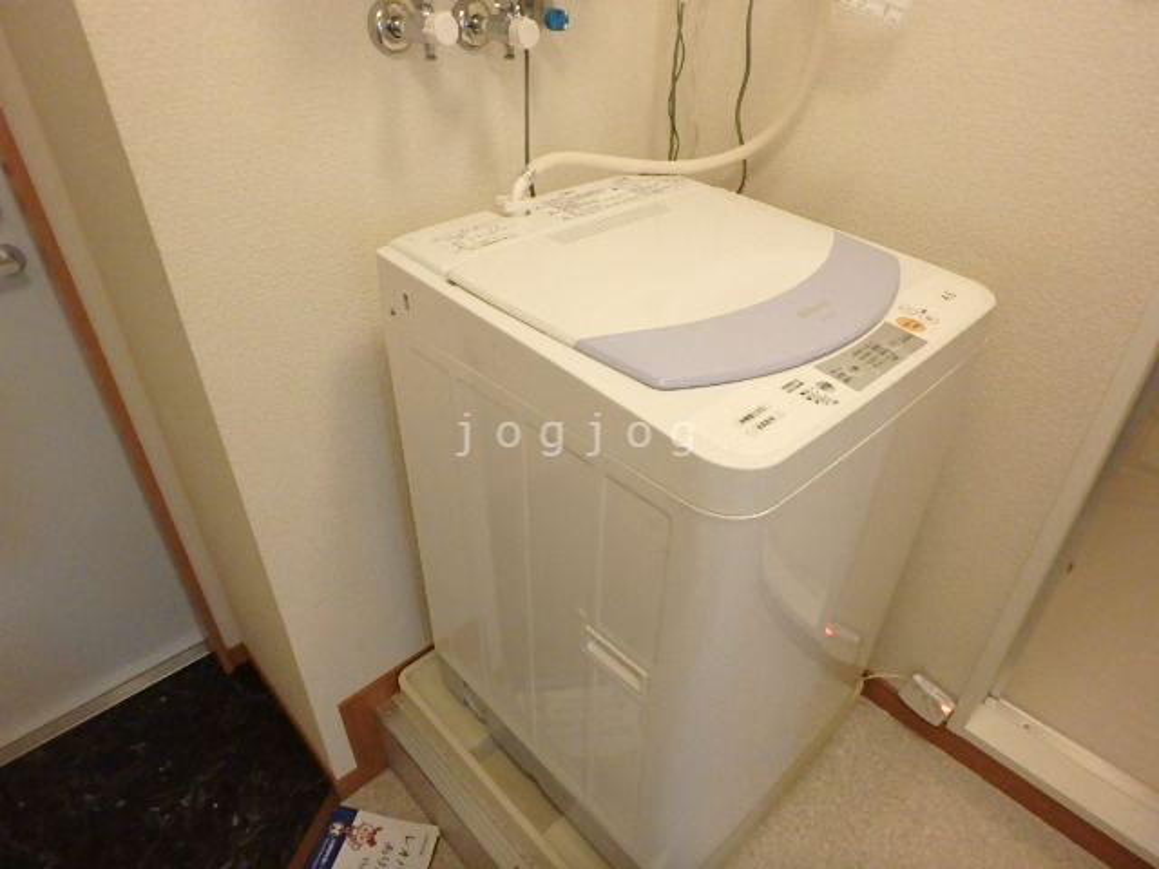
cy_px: 434
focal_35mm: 21
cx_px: 580
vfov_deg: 63.4
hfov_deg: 79.0
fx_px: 703
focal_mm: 3.7
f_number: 3.5
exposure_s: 1/15
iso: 800
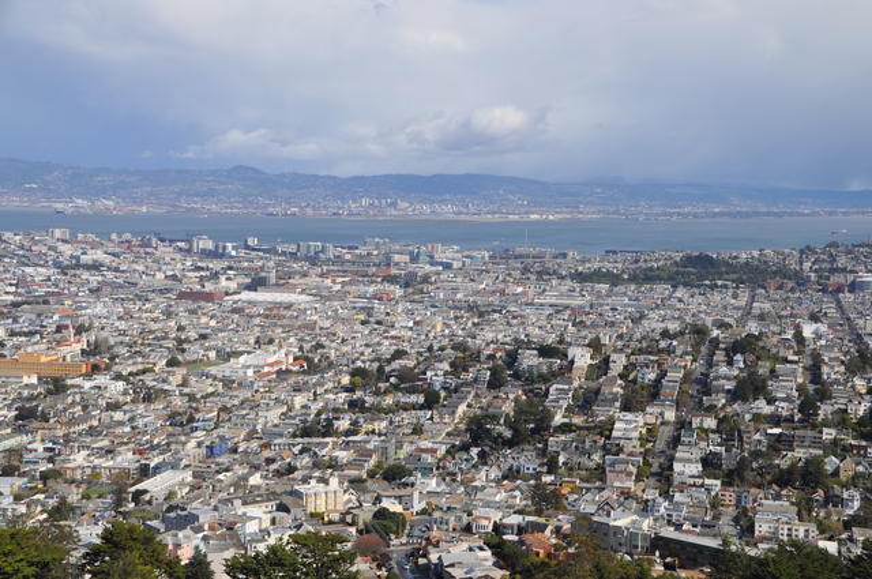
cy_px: 290
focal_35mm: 57
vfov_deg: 23.7
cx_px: 436
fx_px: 1379
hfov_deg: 35.1
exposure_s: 1/400
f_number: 10
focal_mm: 38
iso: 200
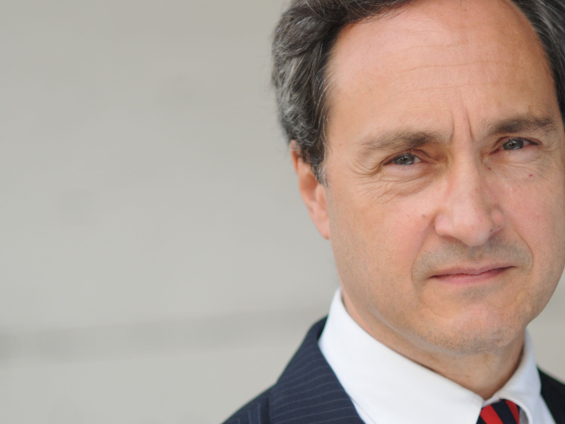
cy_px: 235
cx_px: 390
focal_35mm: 190
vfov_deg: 7.8
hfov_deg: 10.4
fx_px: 3097
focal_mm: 85
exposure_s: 1/3200
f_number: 1.8
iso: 400
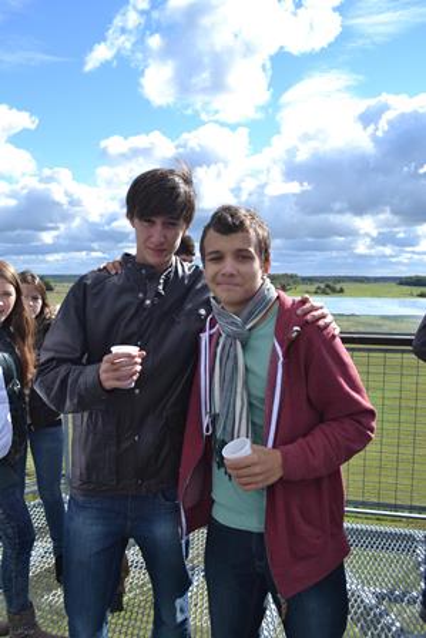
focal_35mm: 33
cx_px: 213
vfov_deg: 57.2
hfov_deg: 40.0
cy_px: 319
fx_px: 585
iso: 400
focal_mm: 22
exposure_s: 1/1600
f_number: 5.6
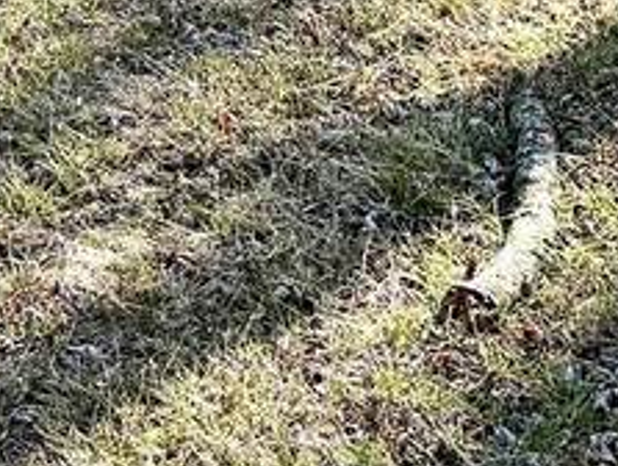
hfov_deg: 12.2
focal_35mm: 149
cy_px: -552
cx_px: -479
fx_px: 2664
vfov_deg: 9.2
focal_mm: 5.96
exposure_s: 1/3125
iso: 50
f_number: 1.6
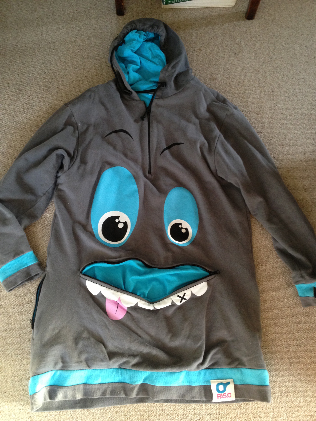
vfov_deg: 52.6
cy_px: 210
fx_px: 426
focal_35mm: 35
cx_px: 158
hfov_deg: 40.7
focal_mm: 4.28
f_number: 2.4
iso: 125
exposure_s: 1/20
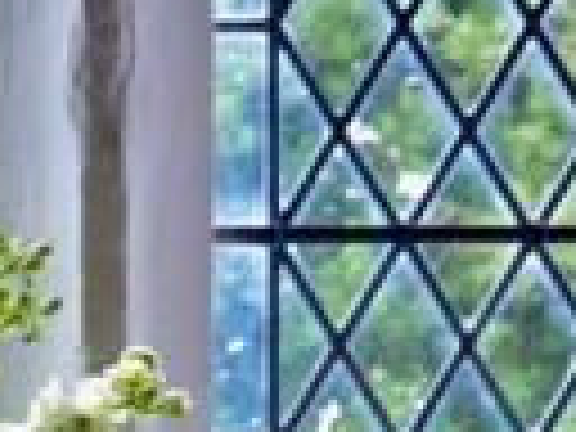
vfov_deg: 5.7
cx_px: -486
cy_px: 1024
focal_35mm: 251
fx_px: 4177
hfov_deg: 7.6
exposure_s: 1/50
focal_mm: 7.9
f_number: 4.1
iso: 400
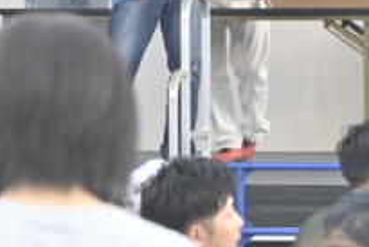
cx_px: 179
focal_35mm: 600
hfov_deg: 3.4
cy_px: -77
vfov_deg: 2.3
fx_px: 6154
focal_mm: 120
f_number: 5.6
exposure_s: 1/400
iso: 1600
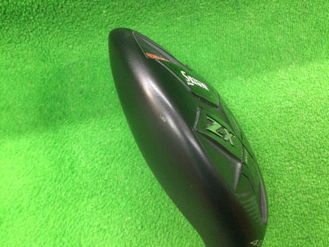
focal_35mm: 31
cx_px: 164
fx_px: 295
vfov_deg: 45.4
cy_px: 124
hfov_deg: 58.4
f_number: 2.4
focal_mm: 3.3
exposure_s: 1/24
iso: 200
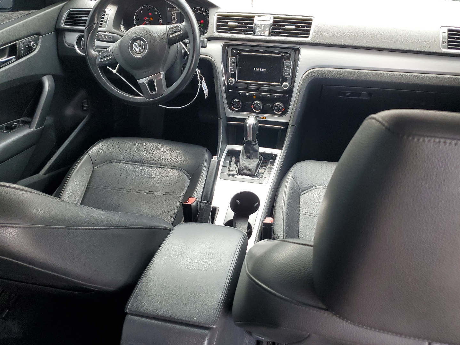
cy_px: 171
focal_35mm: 29
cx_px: 251
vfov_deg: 48.2
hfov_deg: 61.5
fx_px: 385
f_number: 1.5
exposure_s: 1/120
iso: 93
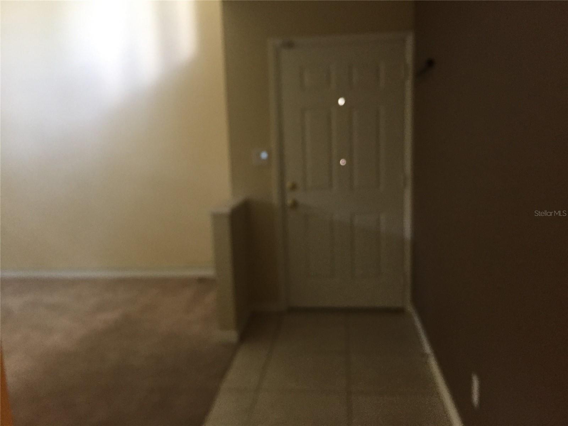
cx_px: 284
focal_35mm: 29
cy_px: 213
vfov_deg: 48.2
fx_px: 476
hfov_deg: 61.7
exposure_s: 1/30
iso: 200
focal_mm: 4.15
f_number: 2.2
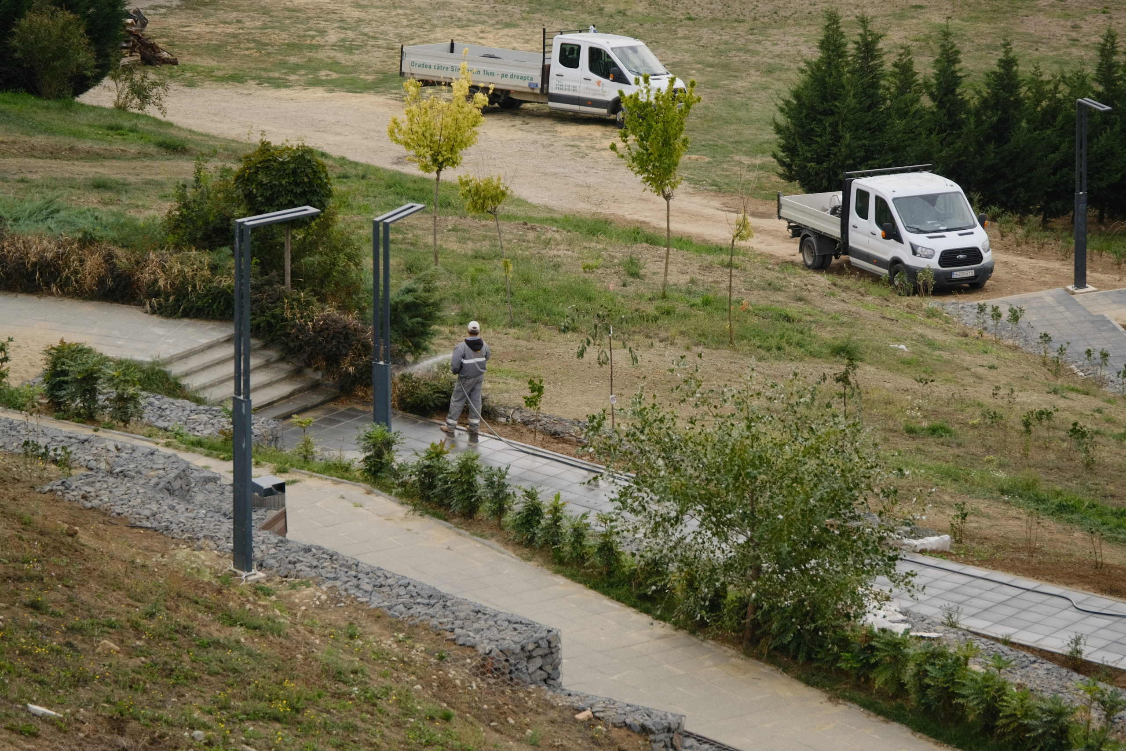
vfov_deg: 6.8
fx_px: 6349
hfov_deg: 10.1
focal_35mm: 203
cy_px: 376
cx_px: 563
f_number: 5.6
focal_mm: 135
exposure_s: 1/640
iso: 640
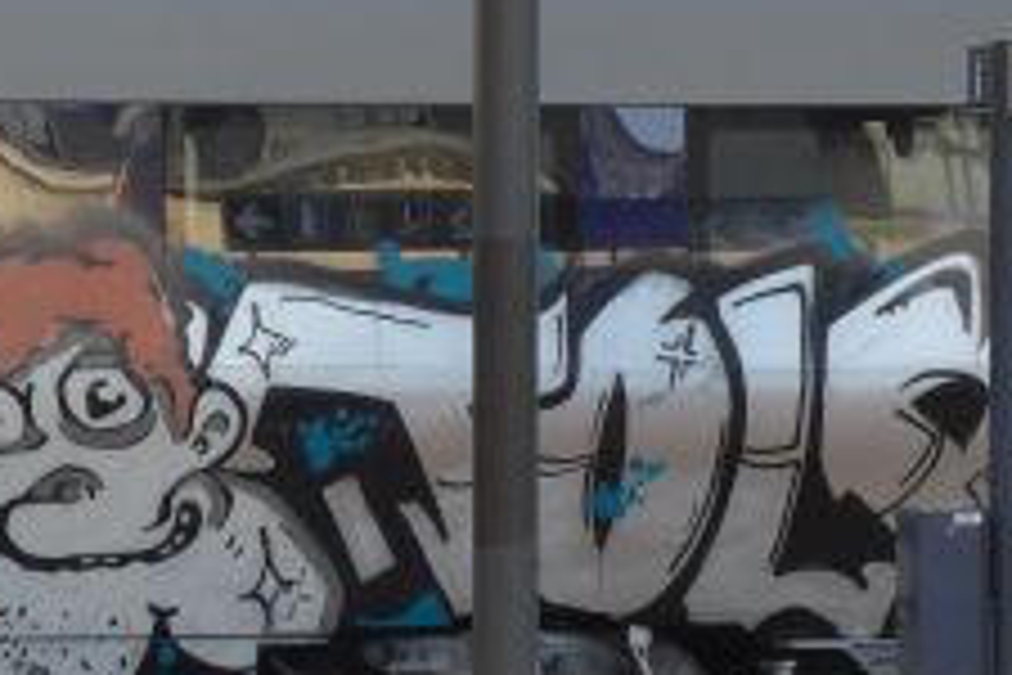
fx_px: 12986
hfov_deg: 4.5
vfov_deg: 3.0
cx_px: 301
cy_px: 677
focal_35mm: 462
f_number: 5.9
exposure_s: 1/125
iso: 320
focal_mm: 42.8
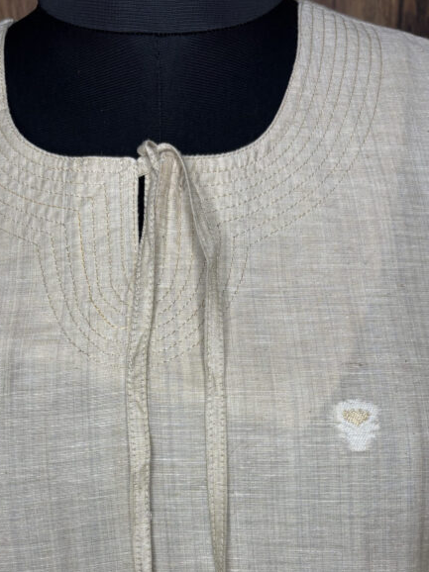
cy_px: 437
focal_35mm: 42
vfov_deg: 43.2
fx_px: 695
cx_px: 189
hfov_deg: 34.3
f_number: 1.6
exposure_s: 1/100
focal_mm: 5.96
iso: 40
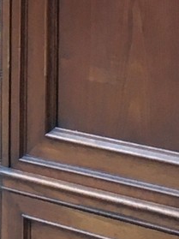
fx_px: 1435
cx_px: -302
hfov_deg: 6.6
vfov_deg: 9.4
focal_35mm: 208
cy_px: -21
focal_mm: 4.15
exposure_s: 1/33
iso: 64
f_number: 2.2
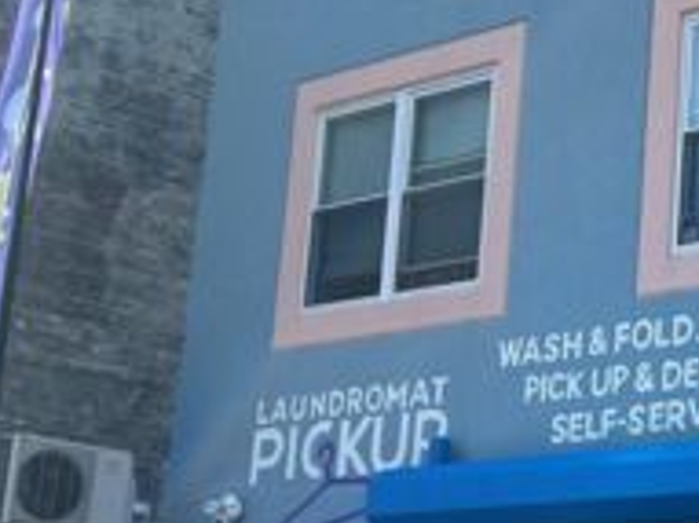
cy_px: 450
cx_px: 919
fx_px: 1756
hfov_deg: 20.5
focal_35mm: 87
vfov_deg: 16.8
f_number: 1.5
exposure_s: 1/1449
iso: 50
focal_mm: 5.7
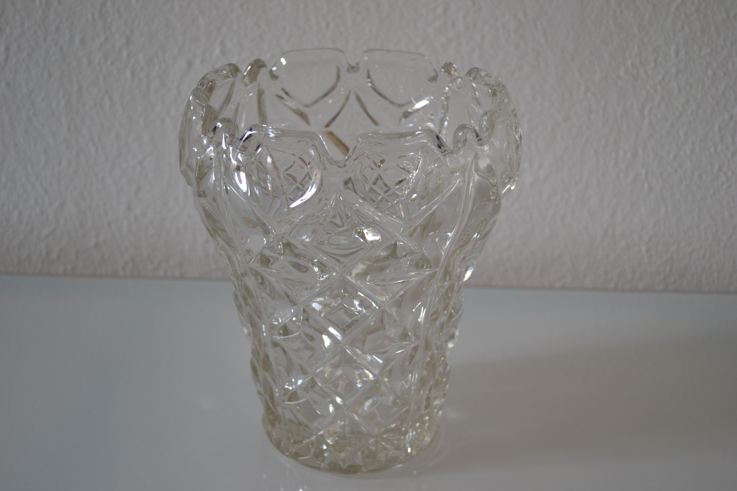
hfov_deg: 43.6
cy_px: 246
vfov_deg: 29.9
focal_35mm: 45
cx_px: 368
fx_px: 921
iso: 400
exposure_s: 1/30
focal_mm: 30
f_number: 4.5
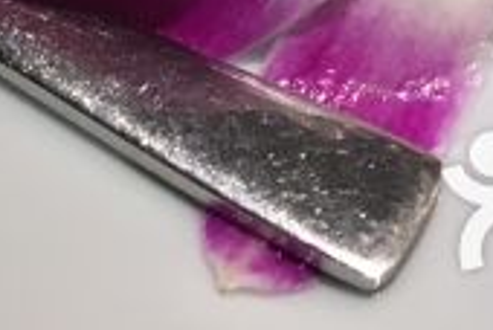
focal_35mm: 124
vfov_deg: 10.0
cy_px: -410
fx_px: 1701
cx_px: 154
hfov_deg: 16.4
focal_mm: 4.15
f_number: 2.2
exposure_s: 1/33
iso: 32
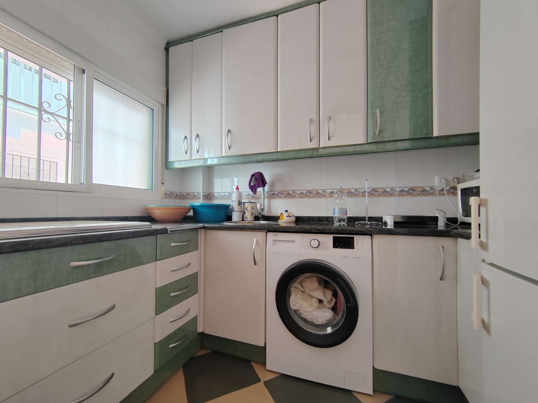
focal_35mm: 14
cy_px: 209
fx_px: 218
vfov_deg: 85.6
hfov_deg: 102.1
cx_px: 268
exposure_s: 1/33
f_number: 2.2
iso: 320
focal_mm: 2.16
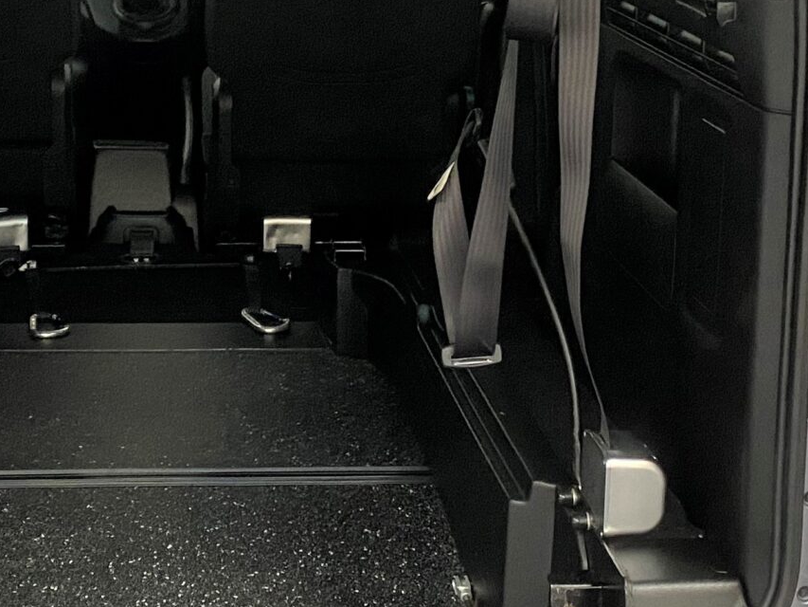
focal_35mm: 78
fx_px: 1821
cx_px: 162
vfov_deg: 18.8
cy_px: 161
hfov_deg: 24.6
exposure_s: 1/50
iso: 320
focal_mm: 4.25
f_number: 1.8
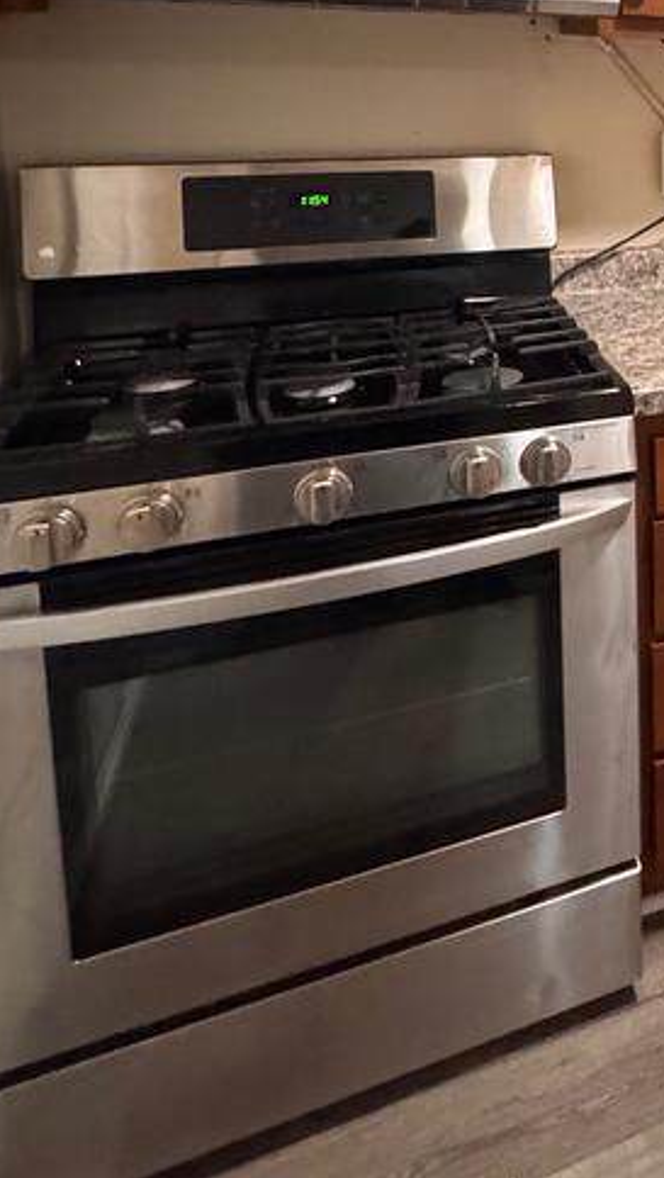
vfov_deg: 53.3
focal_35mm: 34
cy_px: 200
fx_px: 1062
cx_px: 885
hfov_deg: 28.0
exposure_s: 1/60
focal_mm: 2.22
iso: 1250
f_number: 2.2
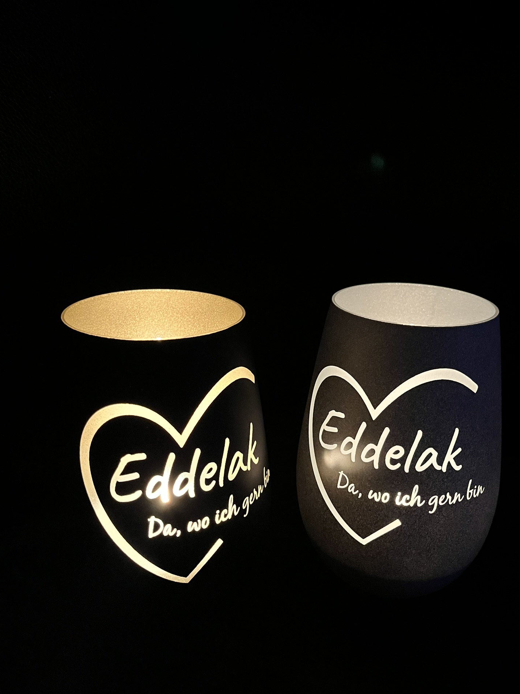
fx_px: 561
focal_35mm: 28
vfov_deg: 63.4
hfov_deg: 49.7
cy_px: 325
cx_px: 272
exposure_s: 1/30
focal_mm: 5.1
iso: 640
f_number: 1.6
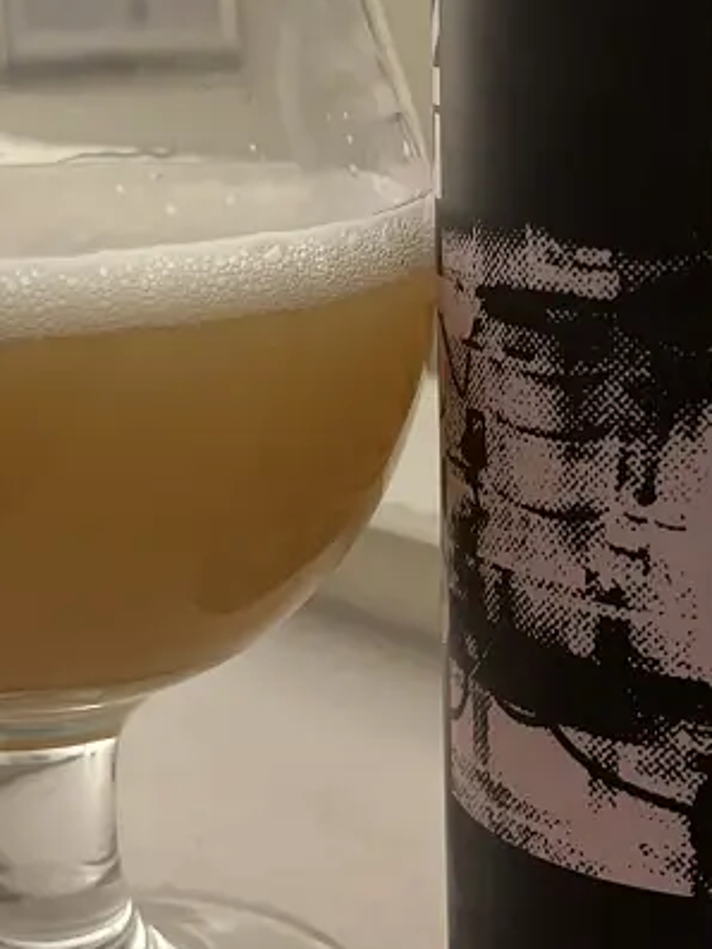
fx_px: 1836
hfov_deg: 21.9
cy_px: 246
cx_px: 344
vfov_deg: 28.6
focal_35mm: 67
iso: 640
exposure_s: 1/25
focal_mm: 5.1
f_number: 1.6
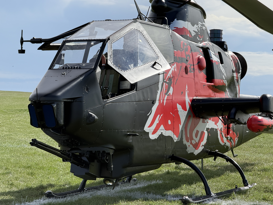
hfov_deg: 16.4
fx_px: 946
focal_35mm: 120
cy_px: 102
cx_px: 136
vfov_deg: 12.3
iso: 80
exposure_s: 1/1689
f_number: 2.8
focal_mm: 15.66
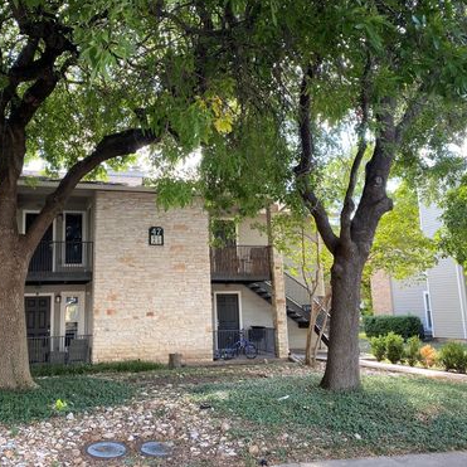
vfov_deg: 52.5
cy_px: 232
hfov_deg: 52.0
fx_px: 473
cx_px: 177
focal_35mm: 31
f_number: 1.8
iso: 50
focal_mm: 4.25
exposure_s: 1/121
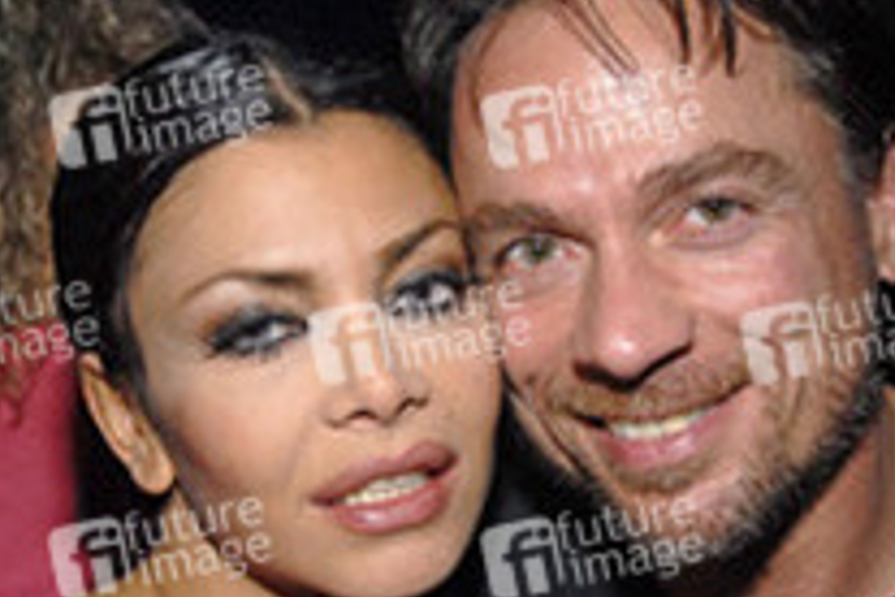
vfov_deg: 17.4
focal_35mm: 78
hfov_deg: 26.0
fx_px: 1939
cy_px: 441
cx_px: 471
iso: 400
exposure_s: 1/30
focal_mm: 24
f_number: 5
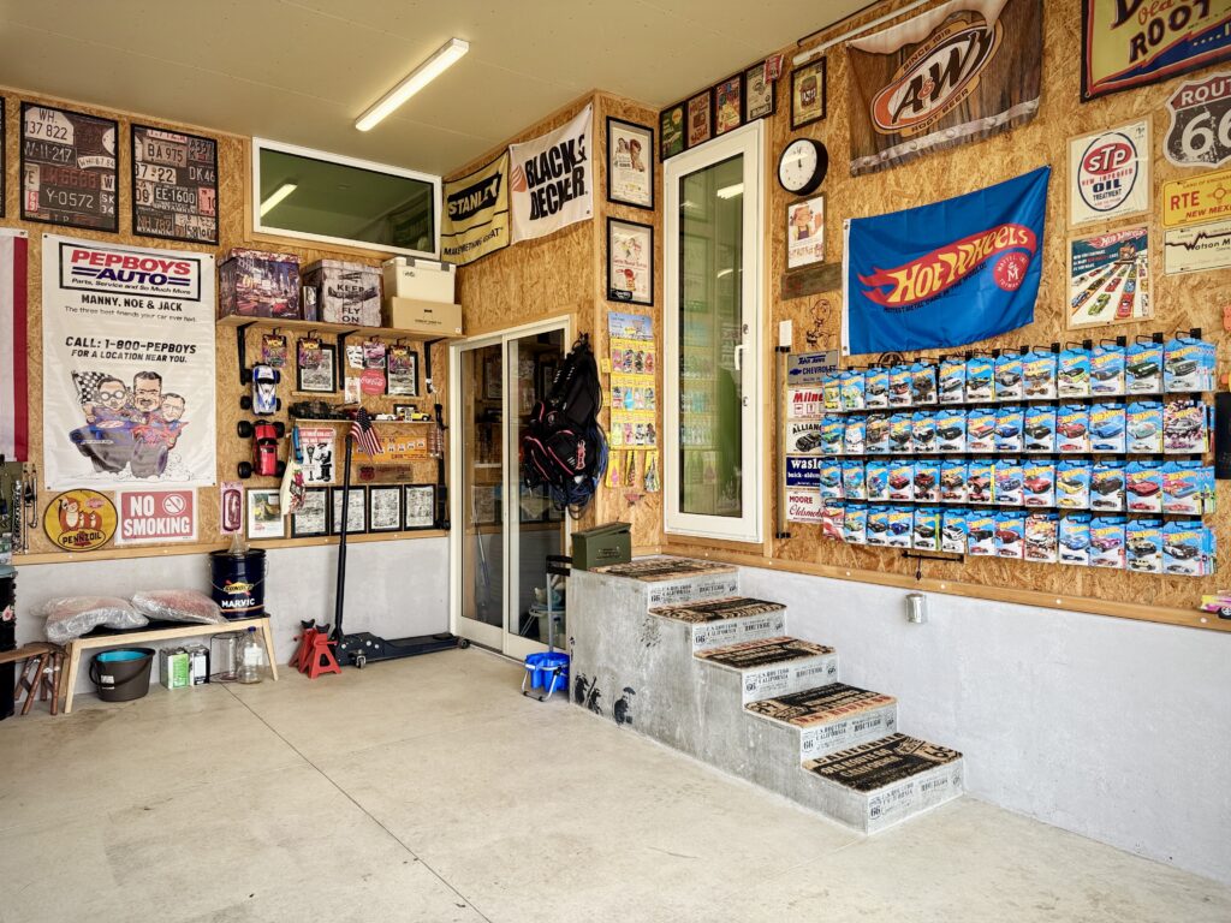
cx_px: 616
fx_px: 853
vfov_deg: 56.8
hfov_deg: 71.6
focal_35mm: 24
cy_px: 462
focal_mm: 6.76
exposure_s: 1/166
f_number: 1.78
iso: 64
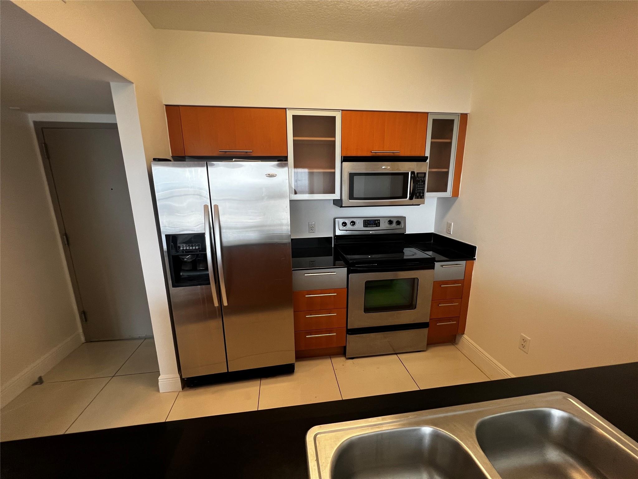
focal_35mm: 13
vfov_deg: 89.9
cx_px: 319
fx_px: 240
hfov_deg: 106.2
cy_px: 240
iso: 160
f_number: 1.8
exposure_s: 1/60
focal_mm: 1.57
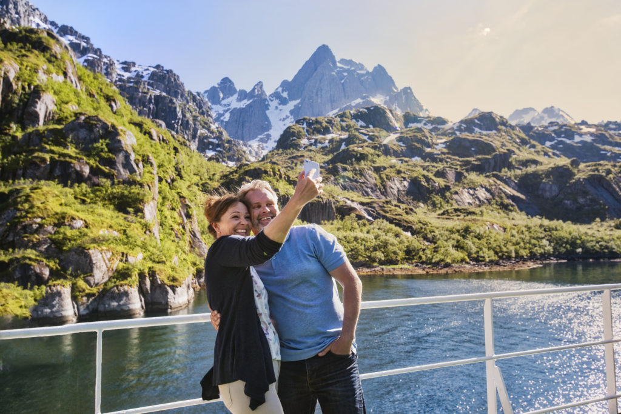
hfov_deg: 61.9
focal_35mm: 30
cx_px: 310
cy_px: 207
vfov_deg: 43.6
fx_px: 518
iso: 320
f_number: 4
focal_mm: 30
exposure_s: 1/2000
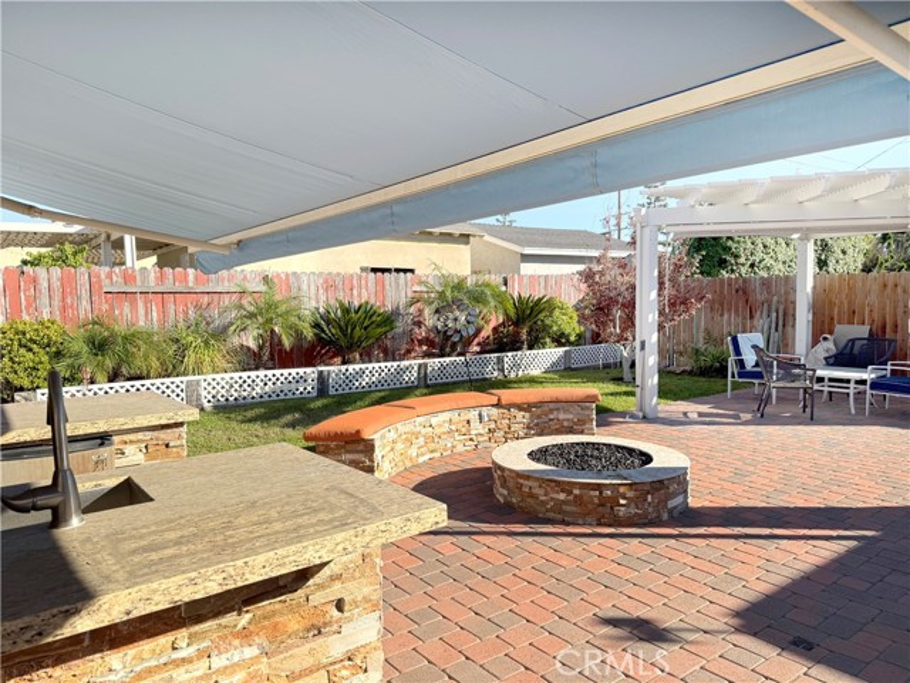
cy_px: 342
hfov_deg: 71.6
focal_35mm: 24
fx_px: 631
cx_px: 455
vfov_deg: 56.8
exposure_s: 1/3279
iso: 80
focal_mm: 6.76
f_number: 1.78
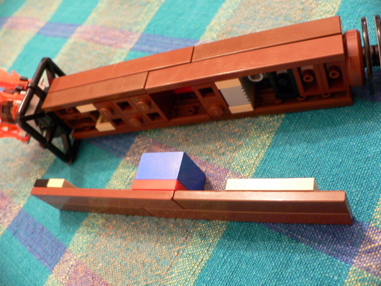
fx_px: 385
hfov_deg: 52.6
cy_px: 143
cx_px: 190
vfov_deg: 40.7
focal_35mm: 35
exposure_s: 1/4
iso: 200
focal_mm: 4.6
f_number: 2.8
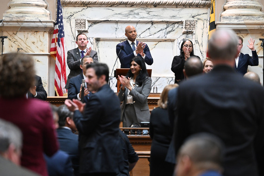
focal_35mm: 125
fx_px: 917
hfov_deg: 16.4
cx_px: 132
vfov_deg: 11.0
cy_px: 88
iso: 4000
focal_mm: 125
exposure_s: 1/160
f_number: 2.8
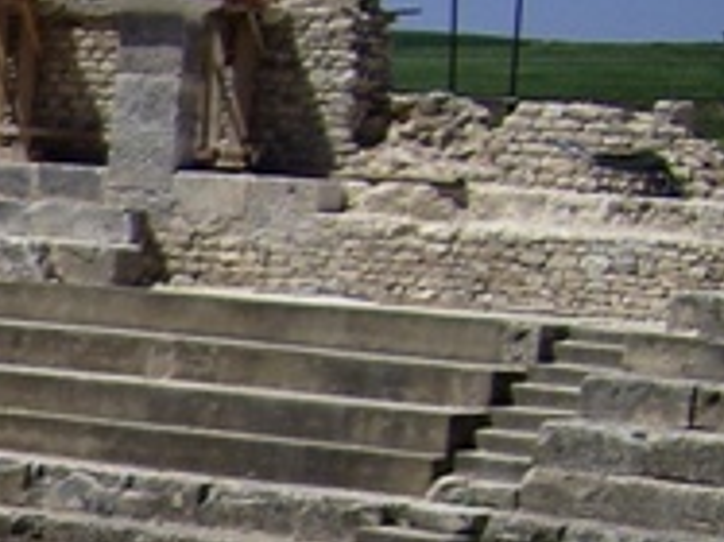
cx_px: -1057
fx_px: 4348
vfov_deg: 6.9
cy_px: 1014
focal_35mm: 208
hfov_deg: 8.6
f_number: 5.6
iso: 50
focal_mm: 7.9
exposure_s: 1/500
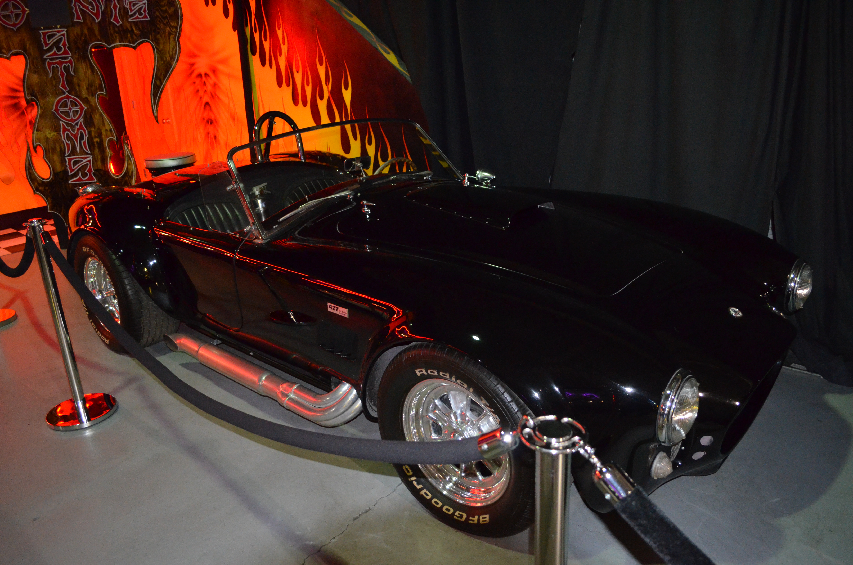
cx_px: 426
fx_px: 638
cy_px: 282
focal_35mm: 27
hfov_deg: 67.5
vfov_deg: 47.7
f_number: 3.5
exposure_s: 1/60
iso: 3200
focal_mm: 18
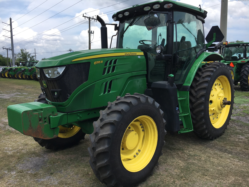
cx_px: 124
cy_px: 94
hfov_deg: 61.7
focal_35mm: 29
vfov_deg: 48.2
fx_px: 209
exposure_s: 1/1261
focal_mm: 4.15
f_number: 2.2
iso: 25
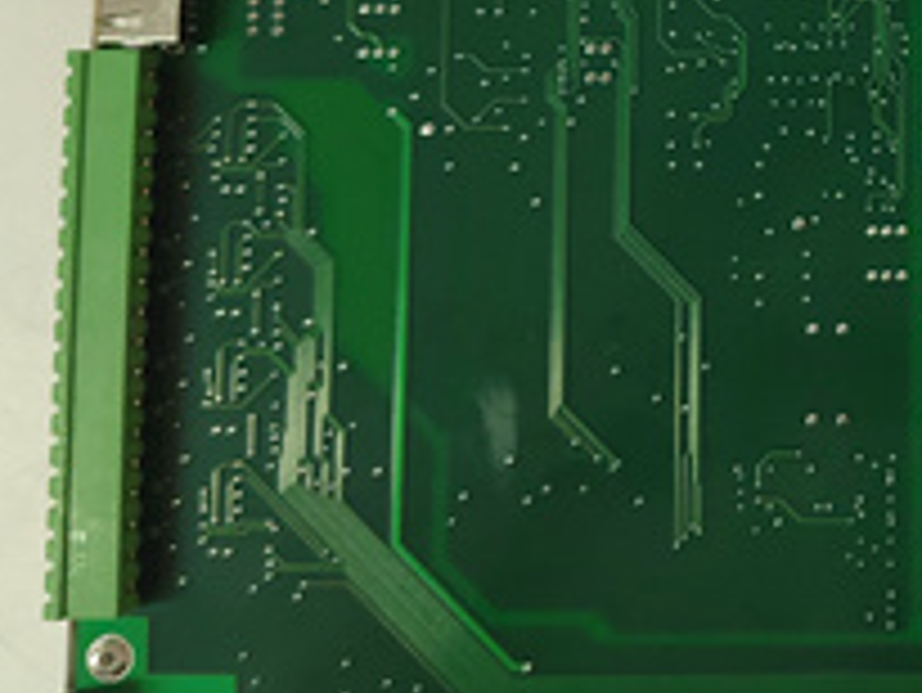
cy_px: 34
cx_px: 913
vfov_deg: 25.1
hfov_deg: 31.8
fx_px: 1492
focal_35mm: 56
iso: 2678
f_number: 1.9
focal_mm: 5.52
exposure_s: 1/100
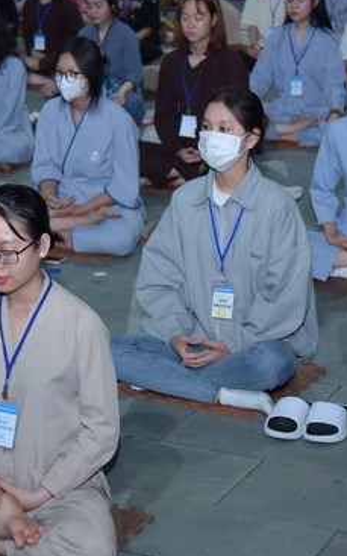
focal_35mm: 94
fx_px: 1424
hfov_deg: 13.9
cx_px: 168
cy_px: 235
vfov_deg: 22.1
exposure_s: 1/125
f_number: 4
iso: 1600
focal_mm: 52
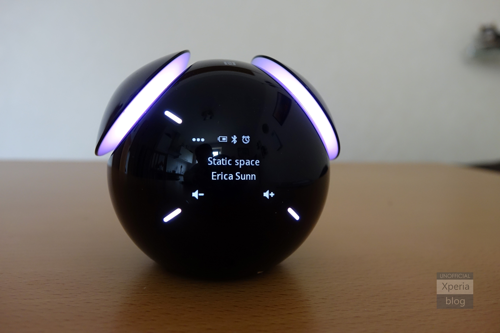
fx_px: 403
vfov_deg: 45.0
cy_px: 166
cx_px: 250
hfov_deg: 63.7
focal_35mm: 29
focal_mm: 10.7
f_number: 2.8
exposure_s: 1/20
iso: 800
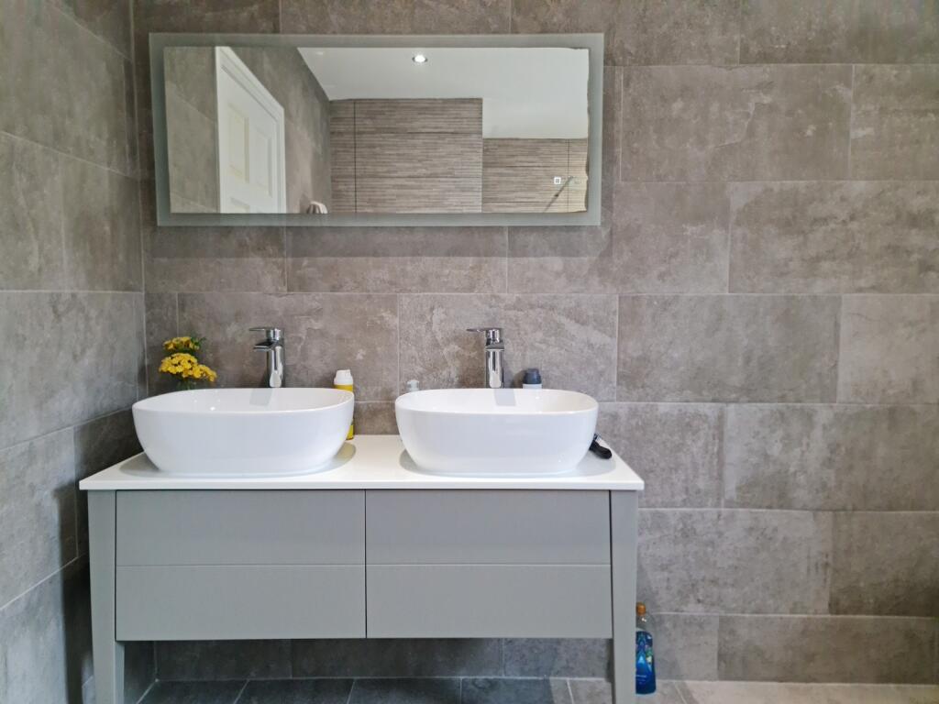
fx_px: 678
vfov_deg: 54.9
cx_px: 470
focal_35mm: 25
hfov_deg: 69.4
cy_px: 352
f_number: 1.8
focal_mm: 7
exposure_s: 1/50
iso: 160
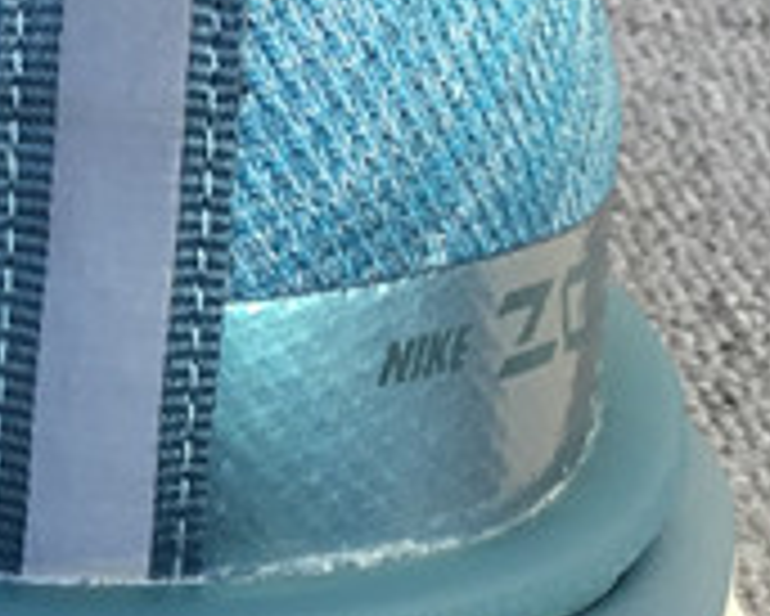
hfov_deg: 11.7
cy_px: 438
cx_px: -302
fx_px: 3626
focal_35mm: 159
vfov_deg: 9.7
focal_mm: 3.3
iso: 25
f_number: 2.4
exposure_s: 1/129
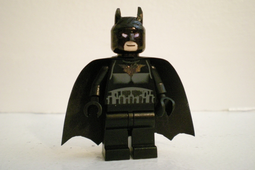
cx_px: 127
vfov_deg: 33.4
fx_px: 283
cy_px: 74
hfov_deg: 48.5
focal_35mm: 40
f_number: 3.1
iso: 579
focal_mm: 6.3
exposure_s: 1/8
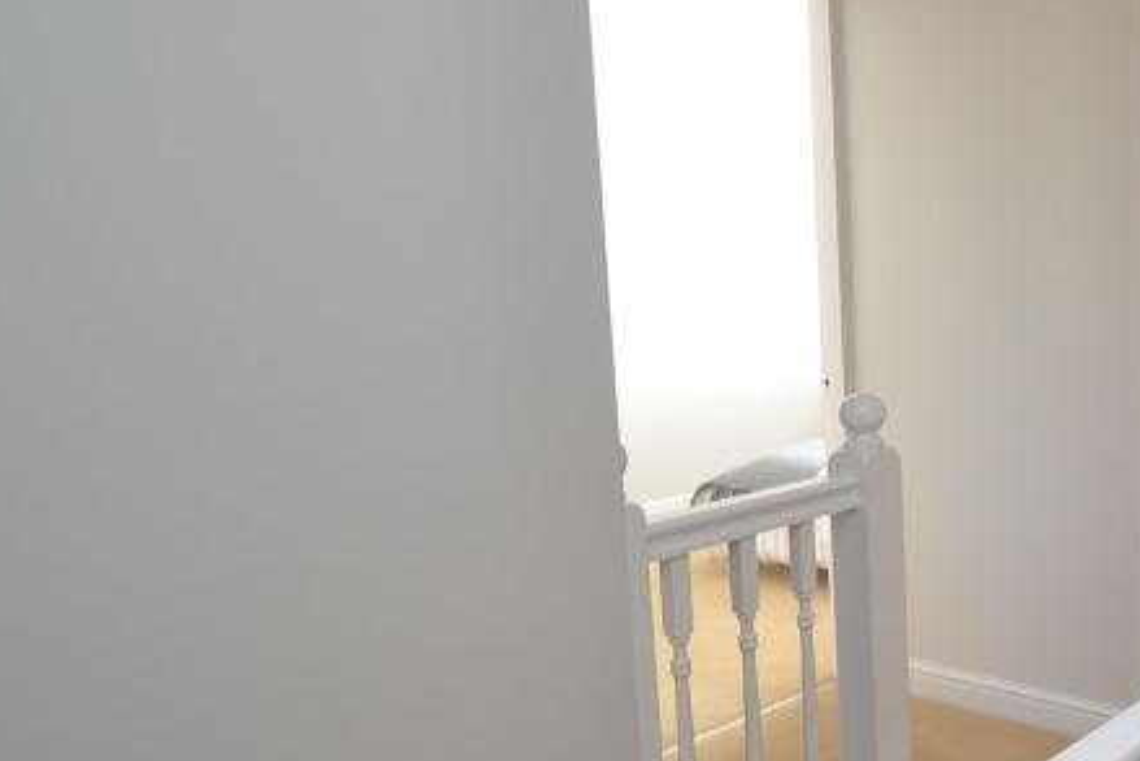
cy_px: 401
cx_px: 1296
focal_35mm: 35
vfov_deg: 37.9
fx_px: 1109
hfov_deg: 41.5
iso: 400
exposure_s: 1/80
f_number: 4.5
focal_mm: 10
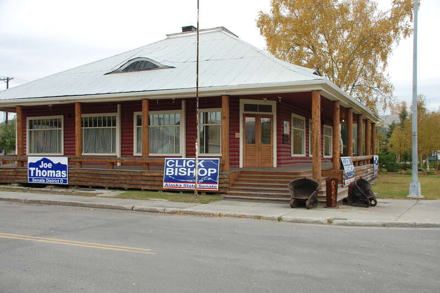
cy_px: 146
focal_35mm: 36
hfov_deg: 53.2
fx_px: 440
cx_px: 220
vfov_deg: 36.8
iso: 220
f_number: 5.6
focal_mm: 24
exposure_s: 1/125
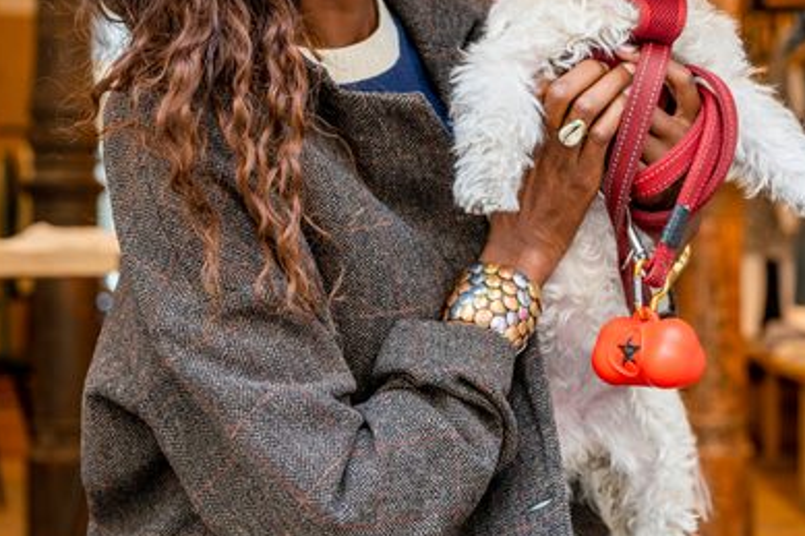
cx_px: 331
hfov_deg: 22.6
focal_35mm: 90
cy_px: 113
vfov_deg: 15.1
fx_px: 2012
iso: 500
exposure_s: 1/200
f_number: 3.5
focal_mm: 50
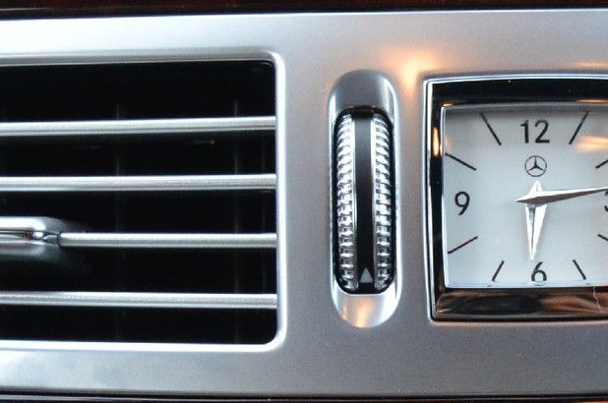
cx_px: 527
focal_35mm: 188
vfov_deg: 7.3
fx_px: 3170
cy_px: 296
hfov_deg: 10.9
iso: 1600
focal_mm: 31
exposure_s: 1/400
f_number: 4
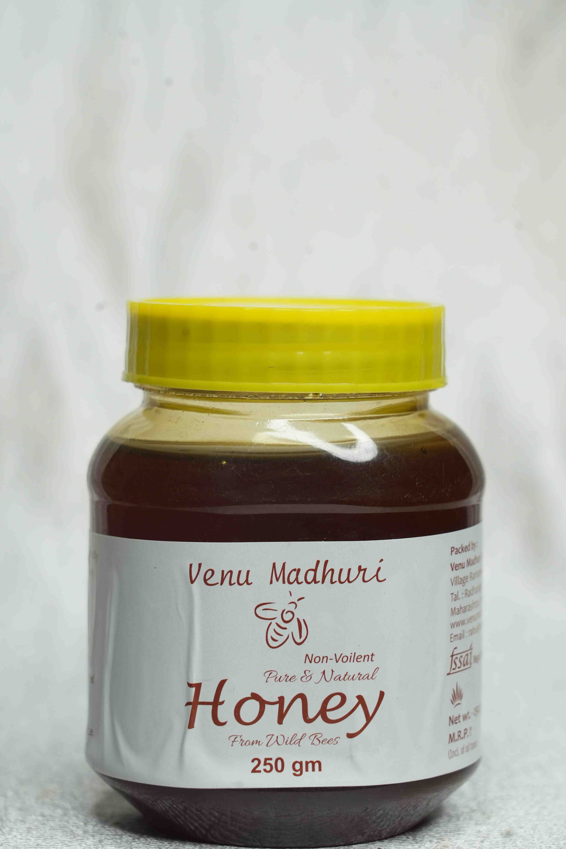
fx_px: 2759
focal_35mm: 117
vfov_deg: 17.5
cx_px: 303
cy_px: 472
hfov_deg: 11.7
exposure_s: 1/125
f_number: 9
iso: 1000
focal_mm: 105
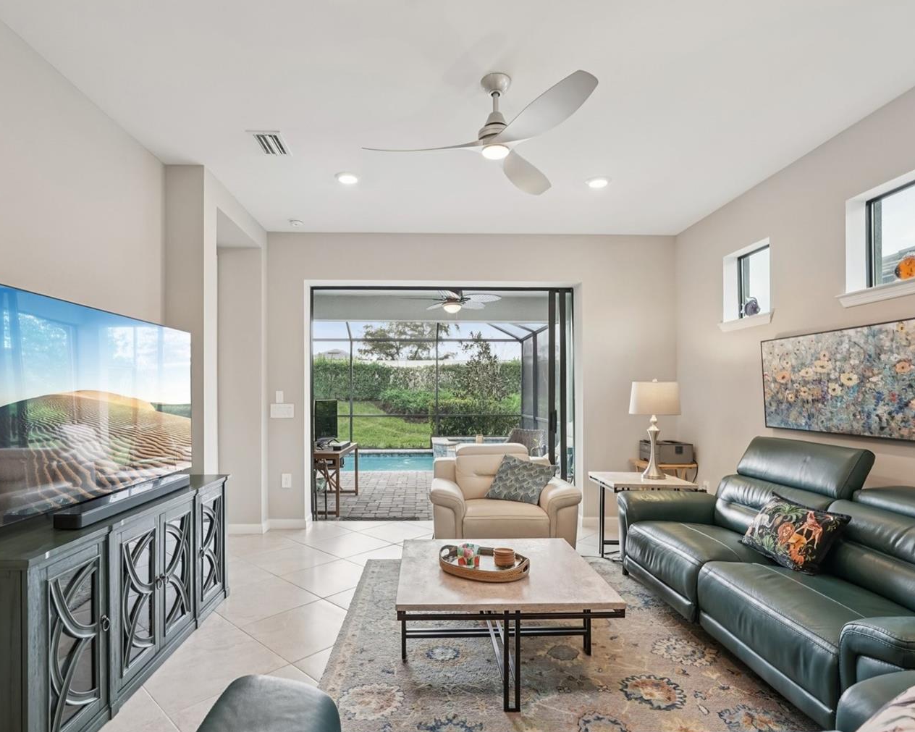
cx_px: 444
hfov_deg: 83.3
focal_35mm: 19
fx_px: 514
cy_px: 380
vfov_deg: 70.8
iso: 400
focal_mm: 16
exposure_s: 1/40
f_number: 8
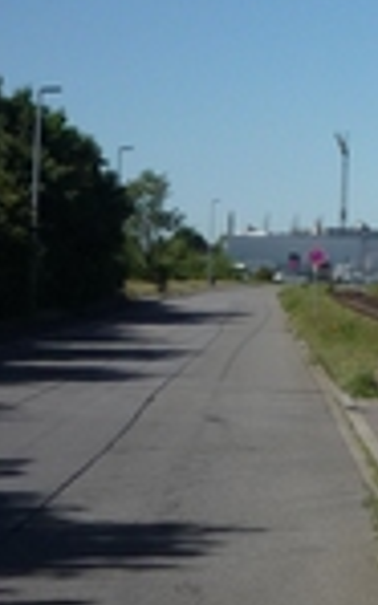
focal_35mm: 109
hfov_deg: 10.7
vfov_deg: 19.1
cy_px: 211
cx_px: 833
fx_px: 1798
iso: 100
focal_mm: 5.2
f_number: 5.6
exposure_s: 1/500
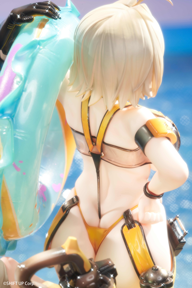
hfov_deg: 12.5
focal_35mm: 110
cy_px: 144
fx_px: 880
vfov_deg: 18.6
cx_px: 96
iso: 640
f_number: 16
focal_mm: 110
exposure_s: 1/6
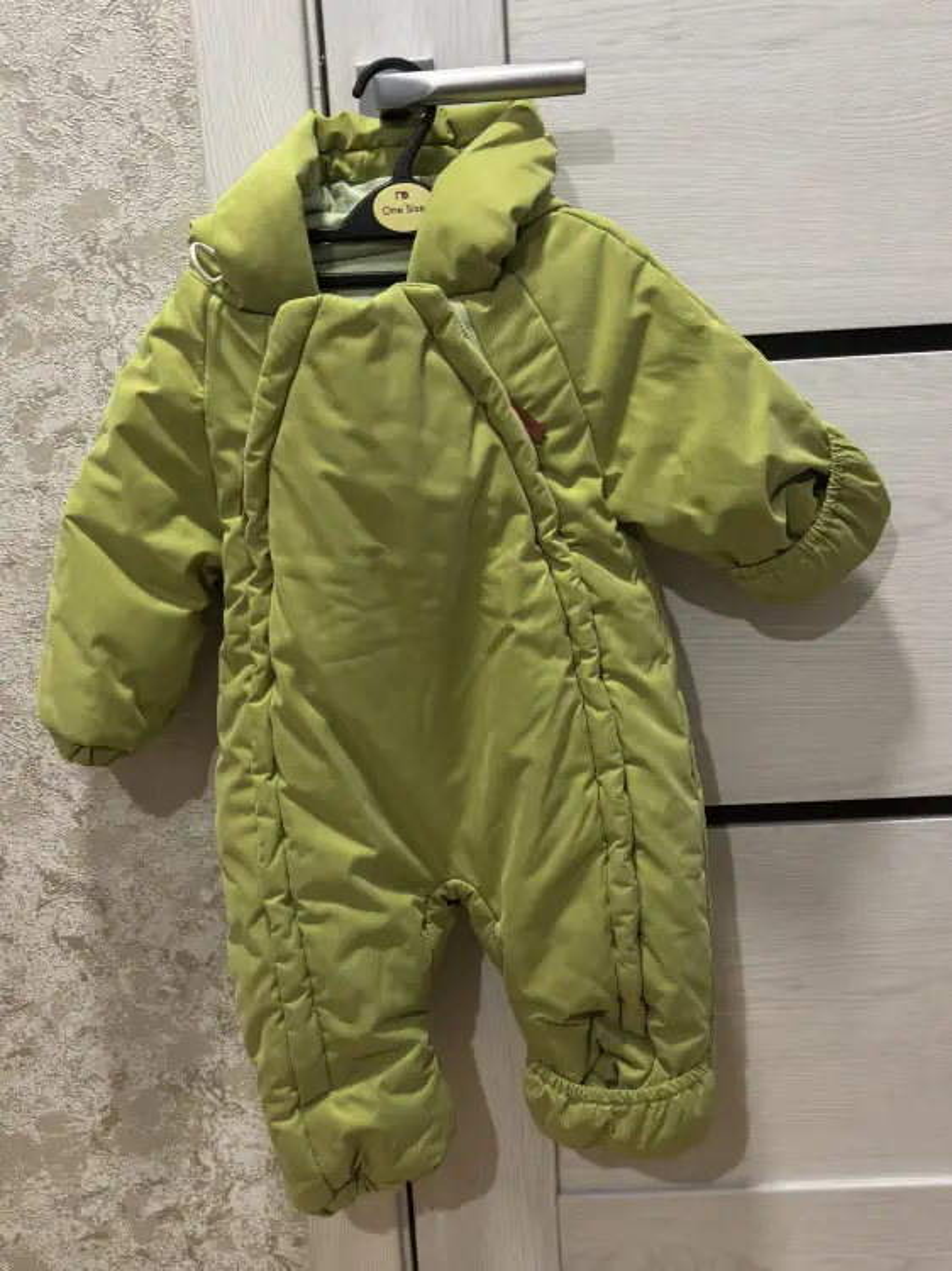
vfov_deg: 51.4
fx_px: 1321
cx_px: 476
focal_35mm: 36
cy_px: 636
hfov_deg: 39.6
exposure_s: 1/33
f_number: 1.6
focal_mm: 5.96
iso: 200
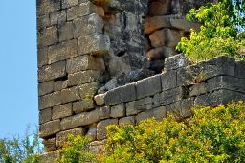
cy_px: 88
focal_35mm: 671
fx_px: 4561
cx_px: 212
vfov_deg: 2.0
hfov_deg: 3.1
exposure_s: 1/1000
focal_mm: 112
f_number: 8
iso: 640
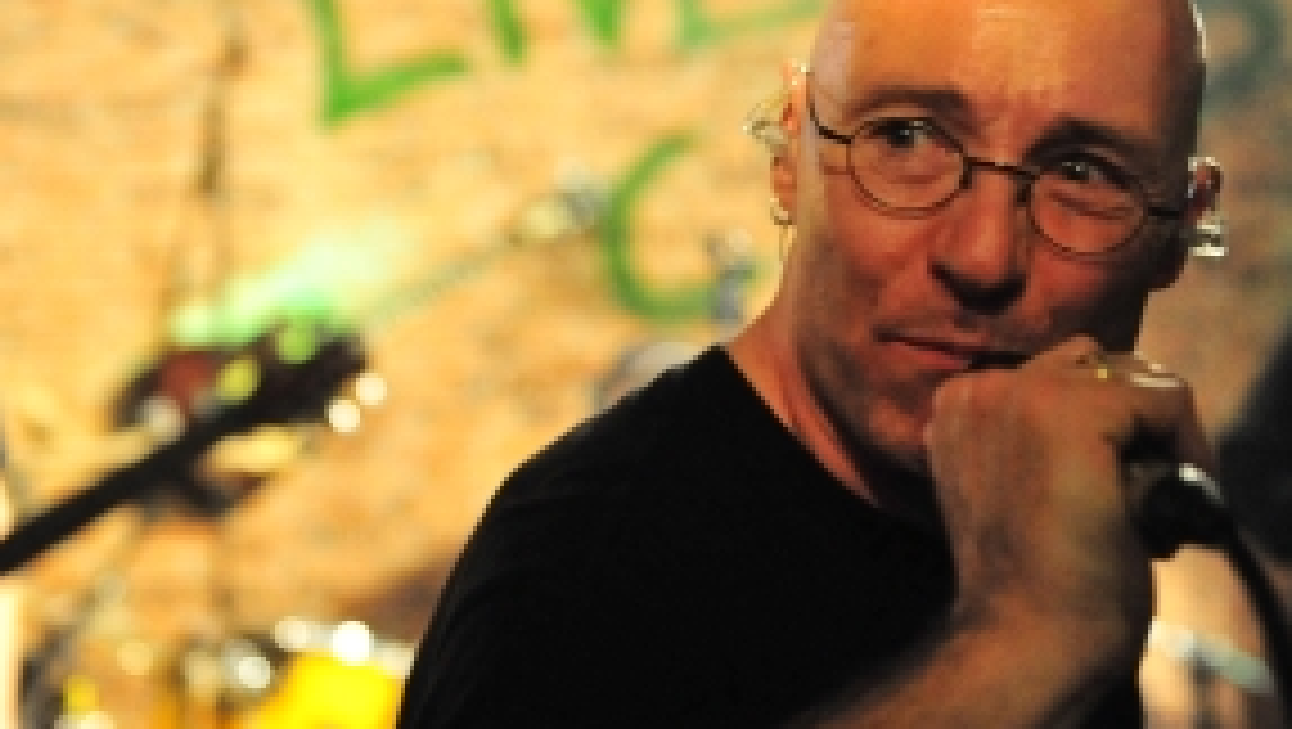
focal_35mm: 82
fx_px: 2812
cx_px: 648
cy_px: 218
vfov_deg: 14.7
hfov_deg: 25.9
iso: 6400
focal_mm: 45
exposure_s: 1/100
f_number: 2.8
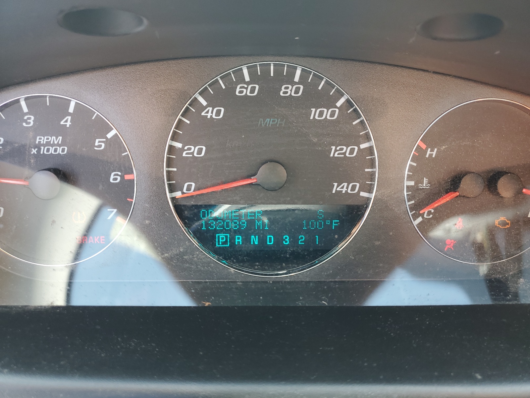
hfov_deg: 67.3
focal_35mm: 26
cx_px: 265
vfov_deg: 53.1
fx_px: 398
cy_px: 199
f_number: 1.5
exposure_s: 1/60.2
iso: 50
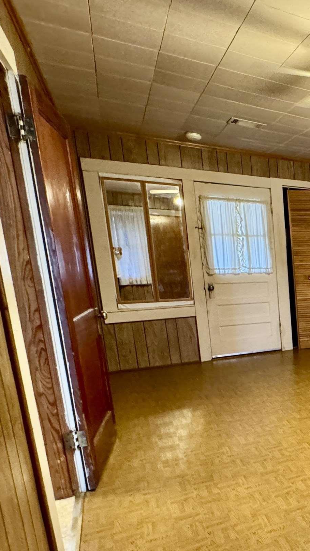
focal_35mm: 29
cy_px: 342
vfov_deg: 65.2
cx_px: 435
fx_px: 424
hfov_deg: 29.3
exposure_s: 1/60
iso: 800
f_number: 2.2
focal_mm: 2.22
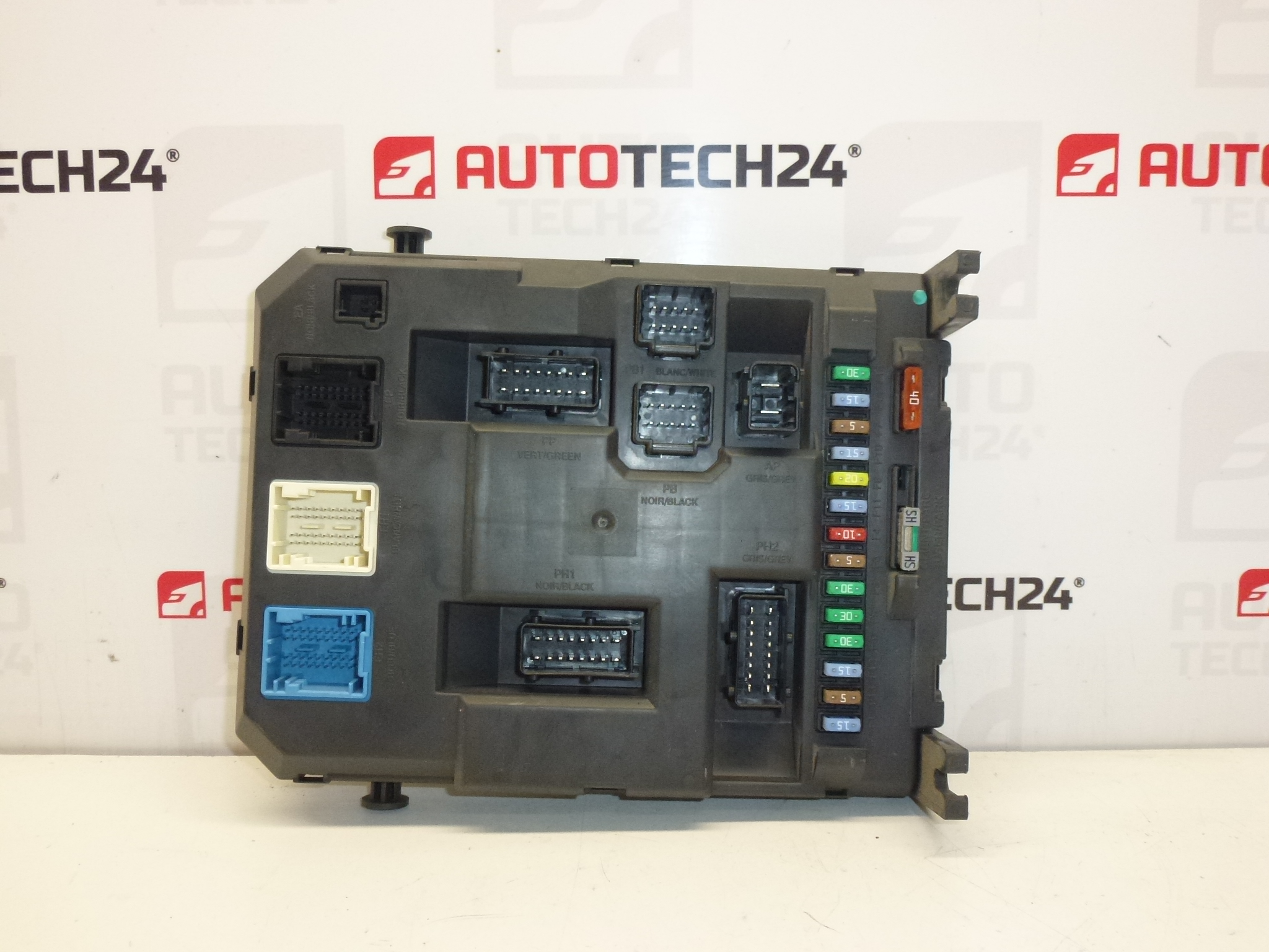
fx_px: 1100
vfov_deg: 46.8
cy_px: 476
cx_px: 634
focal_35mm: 30
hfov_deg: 60.0
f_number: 3.5
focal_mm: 5.4
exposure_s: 1/160
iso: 400
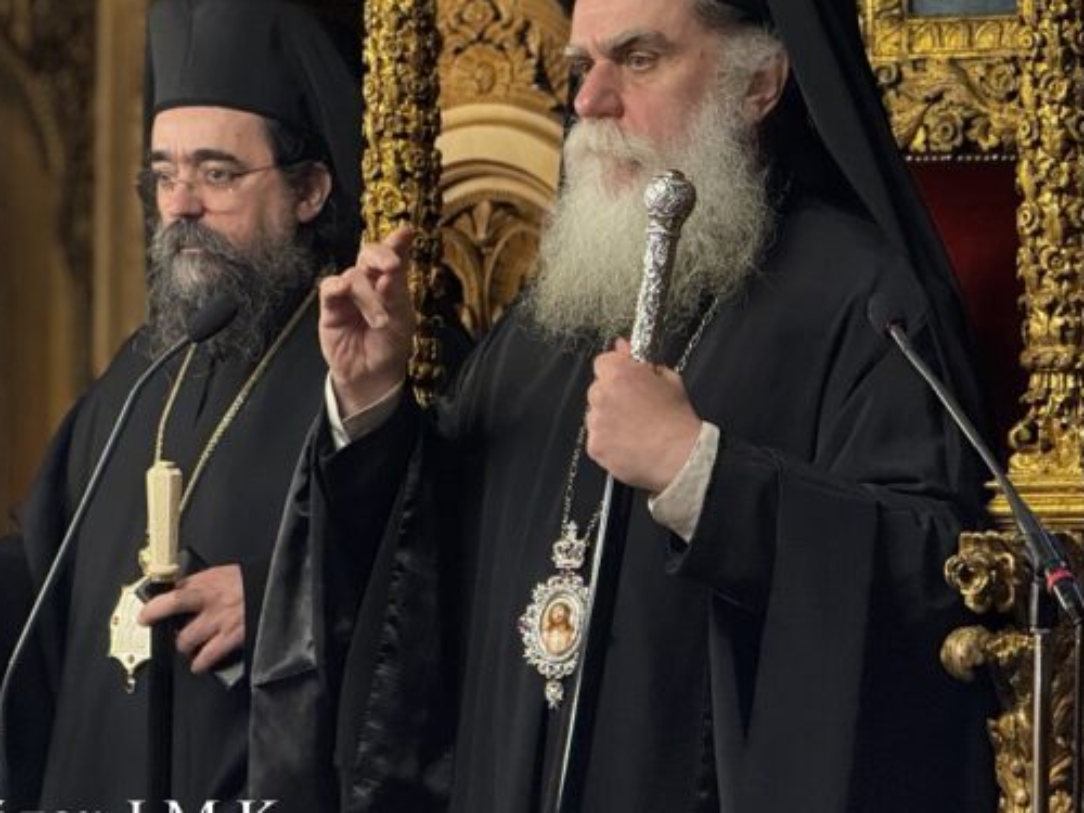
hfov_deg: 11.0
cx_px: 438
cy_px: 261
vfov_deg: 8.2
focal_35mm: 180
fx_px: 5637
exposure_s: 1/33
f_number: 2.8
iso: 800
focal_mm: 15.66
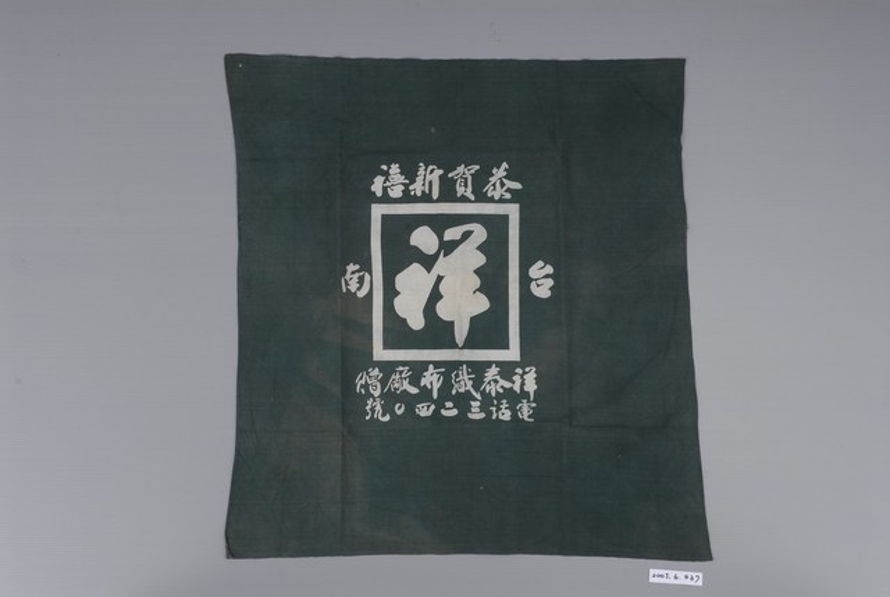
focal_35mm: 78
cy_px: 298
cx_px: 445
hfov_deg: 25.9
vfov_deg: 17.6
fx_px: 1931
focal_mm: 52
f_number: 14
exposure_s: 1/160
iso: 100
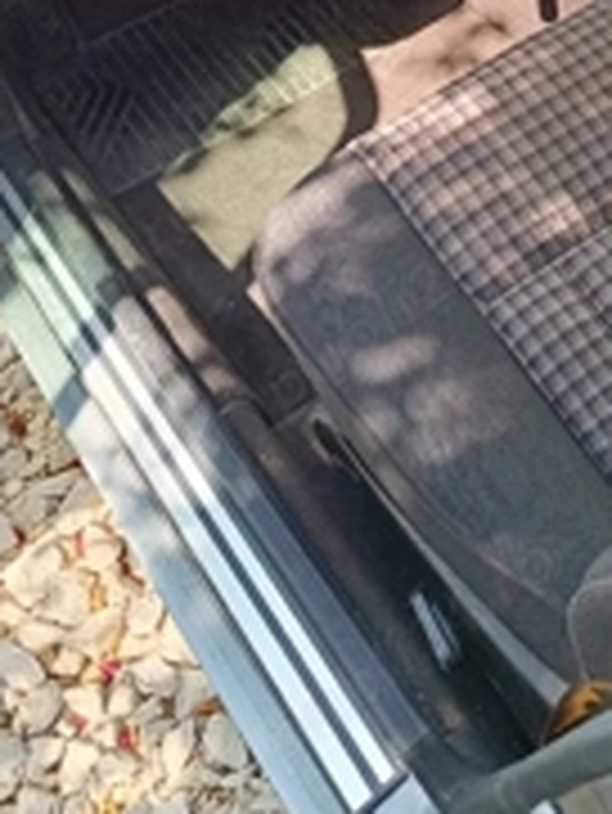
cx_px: 500
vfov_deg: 33.2
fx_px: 1248
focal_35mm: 53
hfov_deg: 27.0
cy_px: 4
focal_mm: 5.59
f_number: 1.88
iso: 52
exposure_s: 1/102
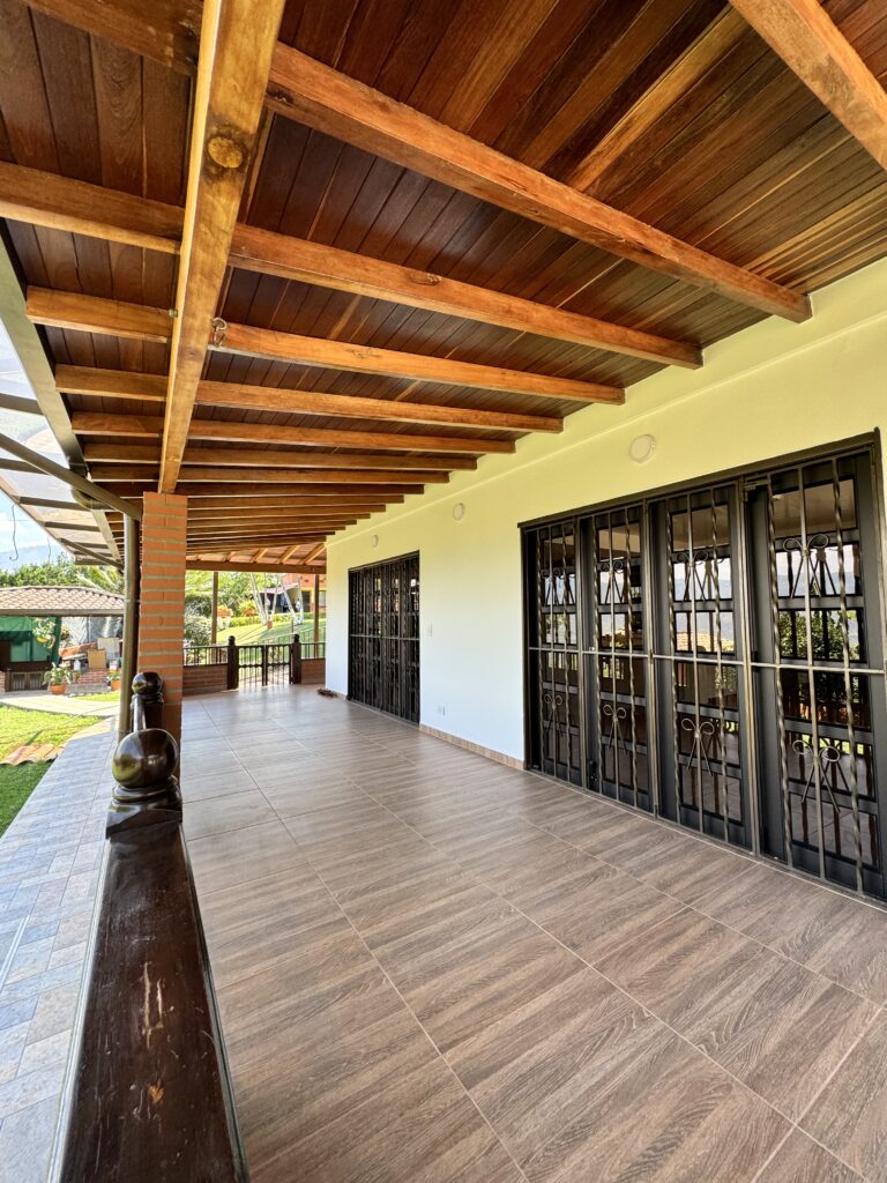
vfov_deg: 102.1
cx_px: 444
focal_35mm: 14
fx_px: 478
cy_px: 592
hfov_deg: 85.7
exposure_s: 1/113
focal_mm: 2.22
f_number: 2.2
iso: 40
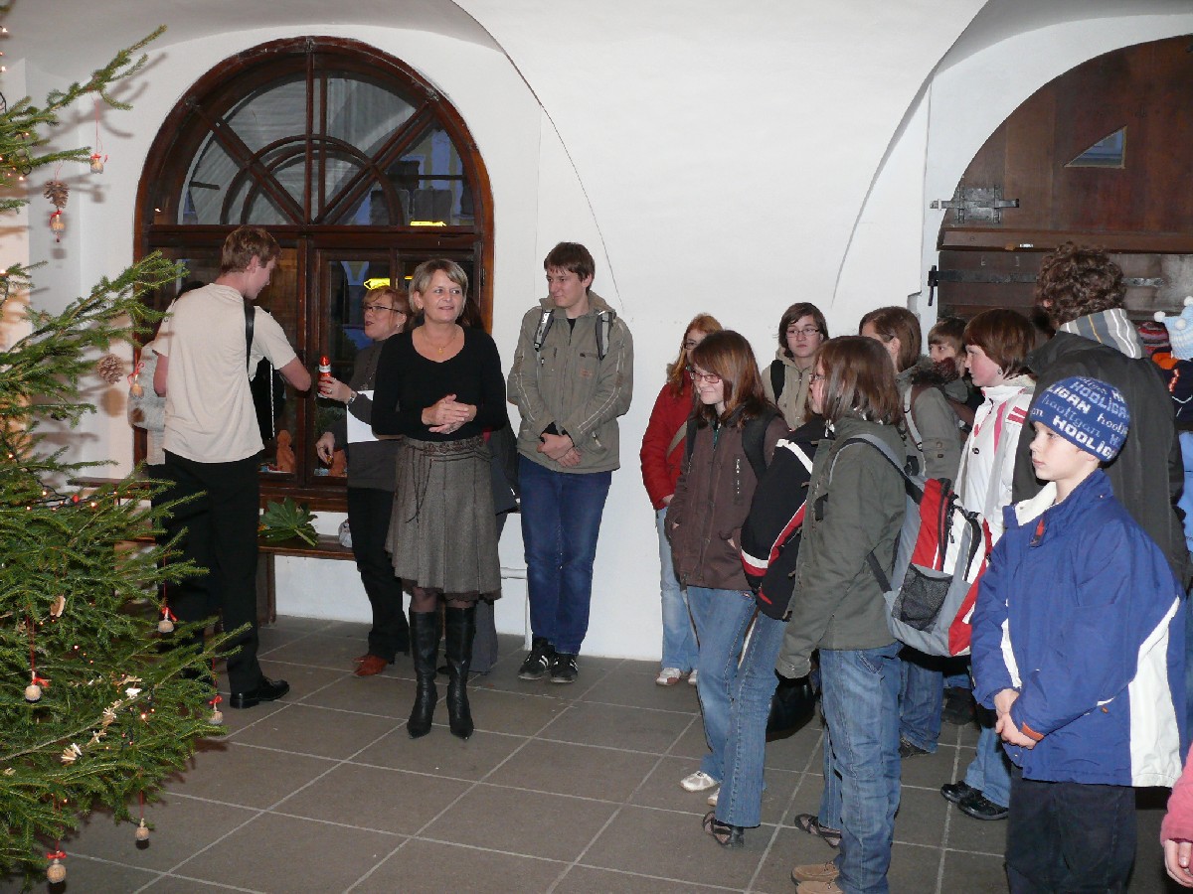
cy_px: 447
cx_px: 596
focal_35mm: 37
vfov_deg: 38.7
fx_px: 1275
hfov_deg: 50.1
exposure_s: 1/30
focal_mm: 7.9
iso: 200
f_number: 2.8
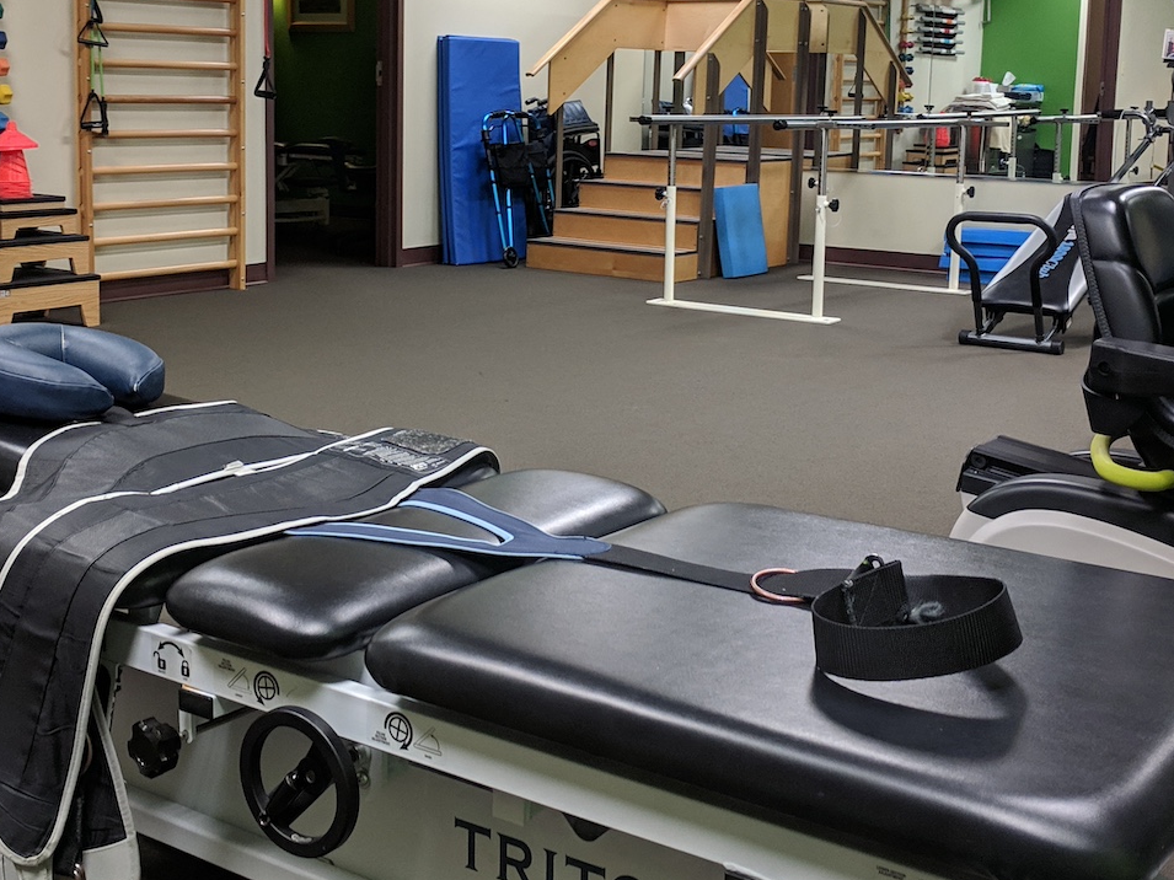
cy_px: 310
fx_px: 1662
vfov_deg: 29.5
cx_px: 519
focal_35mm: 49
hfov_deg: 38.9
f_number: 2
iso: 201
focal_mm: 4.67
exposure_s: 1/60
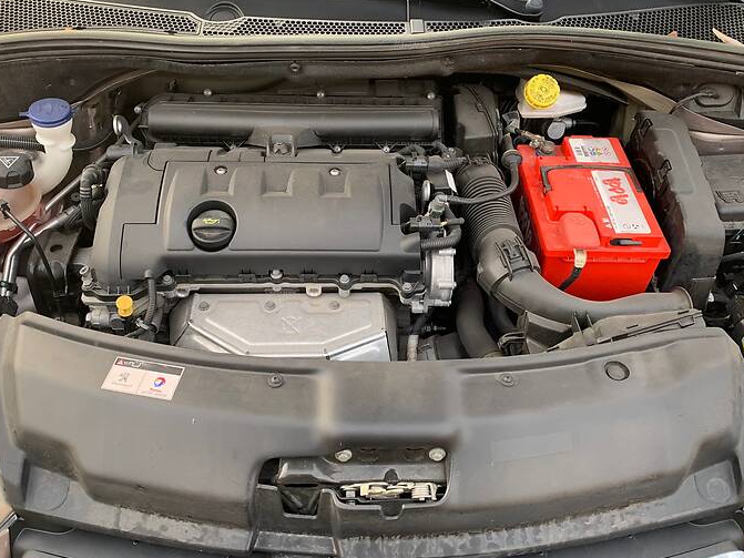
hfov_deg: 58.4
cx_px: 361
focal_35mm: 31
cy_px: 233
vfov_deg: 45.3
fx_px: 666
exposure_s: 1/121
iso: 80
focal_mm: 4.2
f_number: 1.8
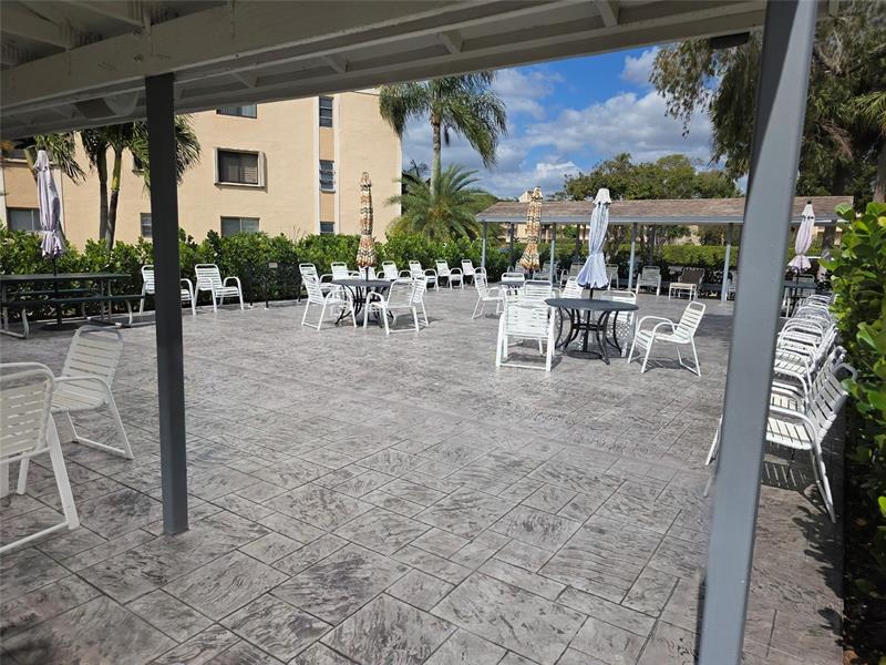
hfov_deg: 73.9
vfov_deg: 58.9
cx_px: 443
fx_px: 589
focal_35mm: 23
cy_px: 332
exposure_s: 1/10000
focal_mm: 6.3
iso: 80
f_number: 1.7
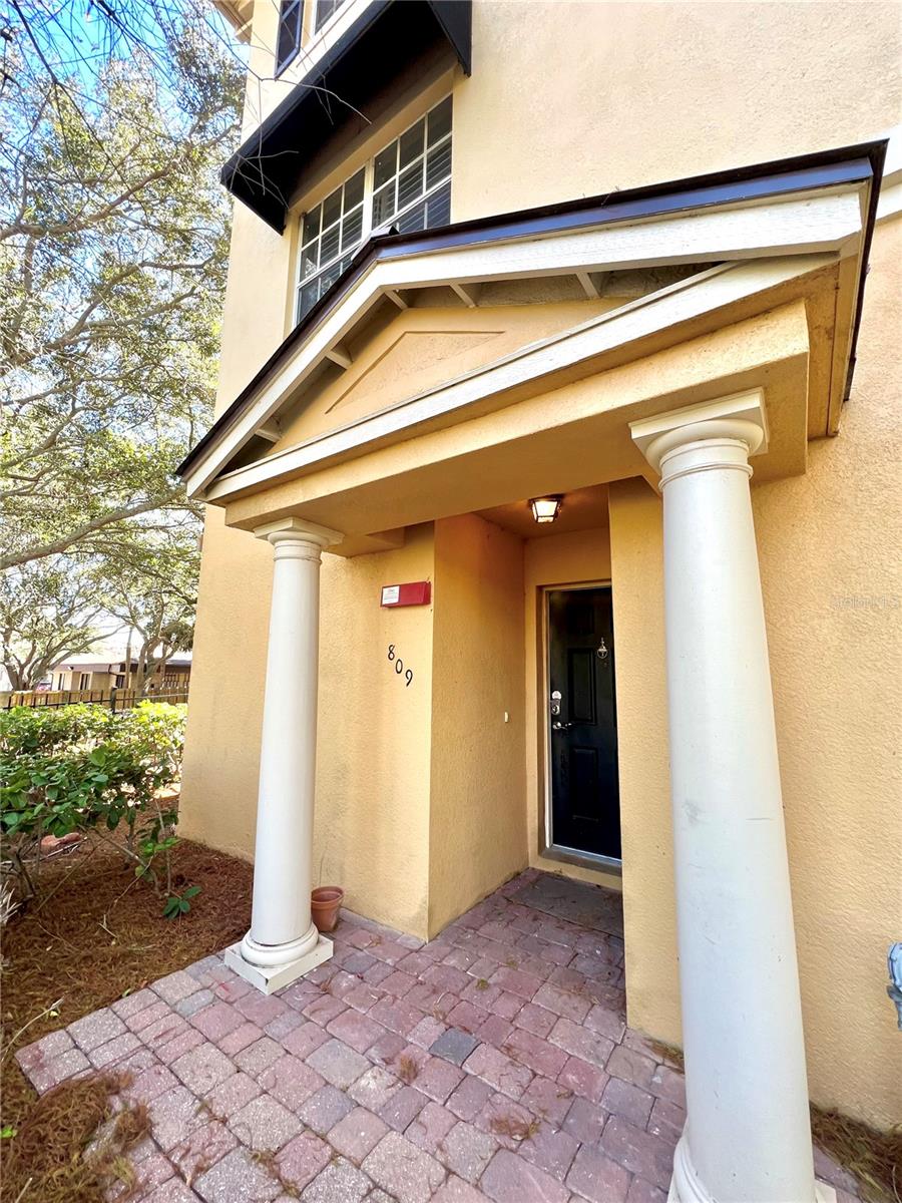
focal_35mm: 13
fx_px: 452
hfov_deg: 89.9
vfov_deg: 106.2
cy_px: 602
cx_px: 451
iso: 50
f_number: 1.8
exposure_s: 1/99
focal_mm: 1.57
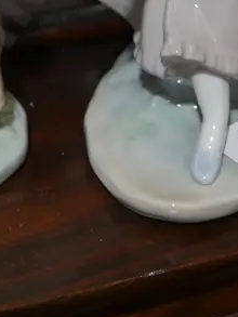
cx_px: 99
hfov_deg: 11.8
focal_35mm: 126
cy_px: -113
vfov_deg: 14.8
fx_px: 1154
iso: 320
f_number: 4
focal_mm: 18
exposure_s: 1/60
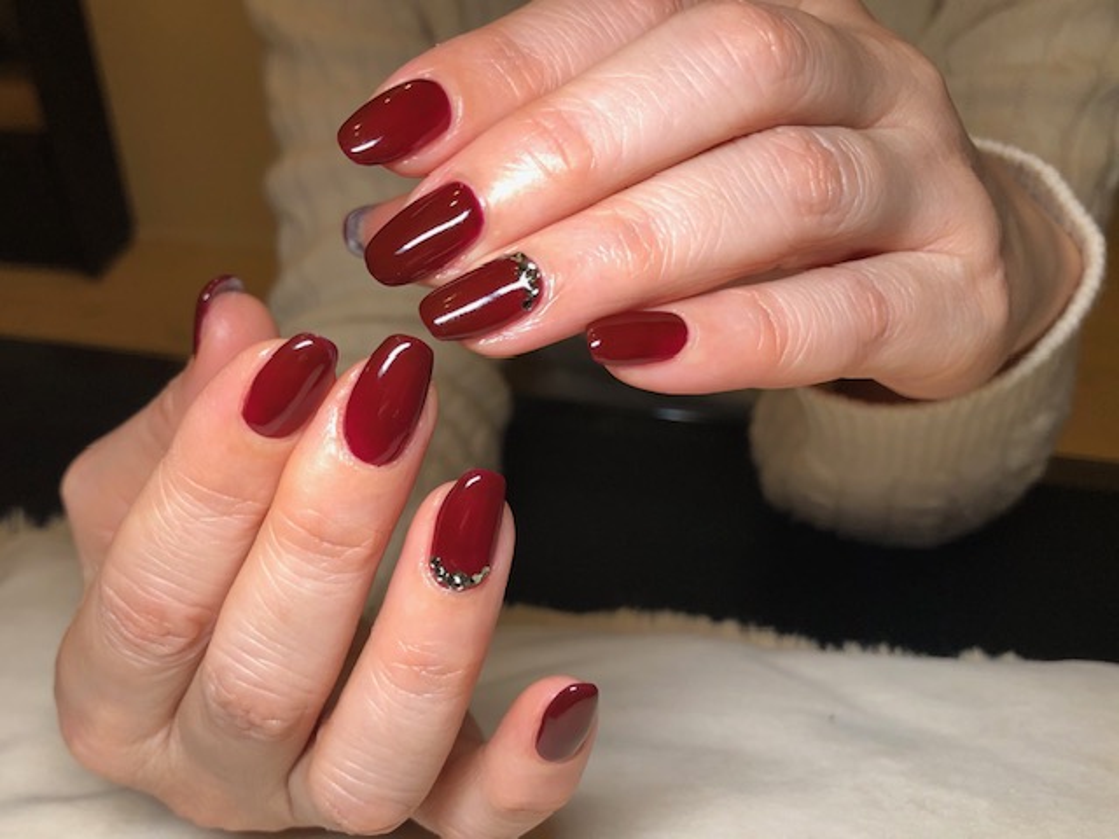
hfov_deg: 63.4
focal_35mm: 28
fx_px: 905
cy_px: 420
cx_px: 560
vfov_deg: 49.7
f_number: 1.8
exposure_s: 1/120
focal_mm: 3.99
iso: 40
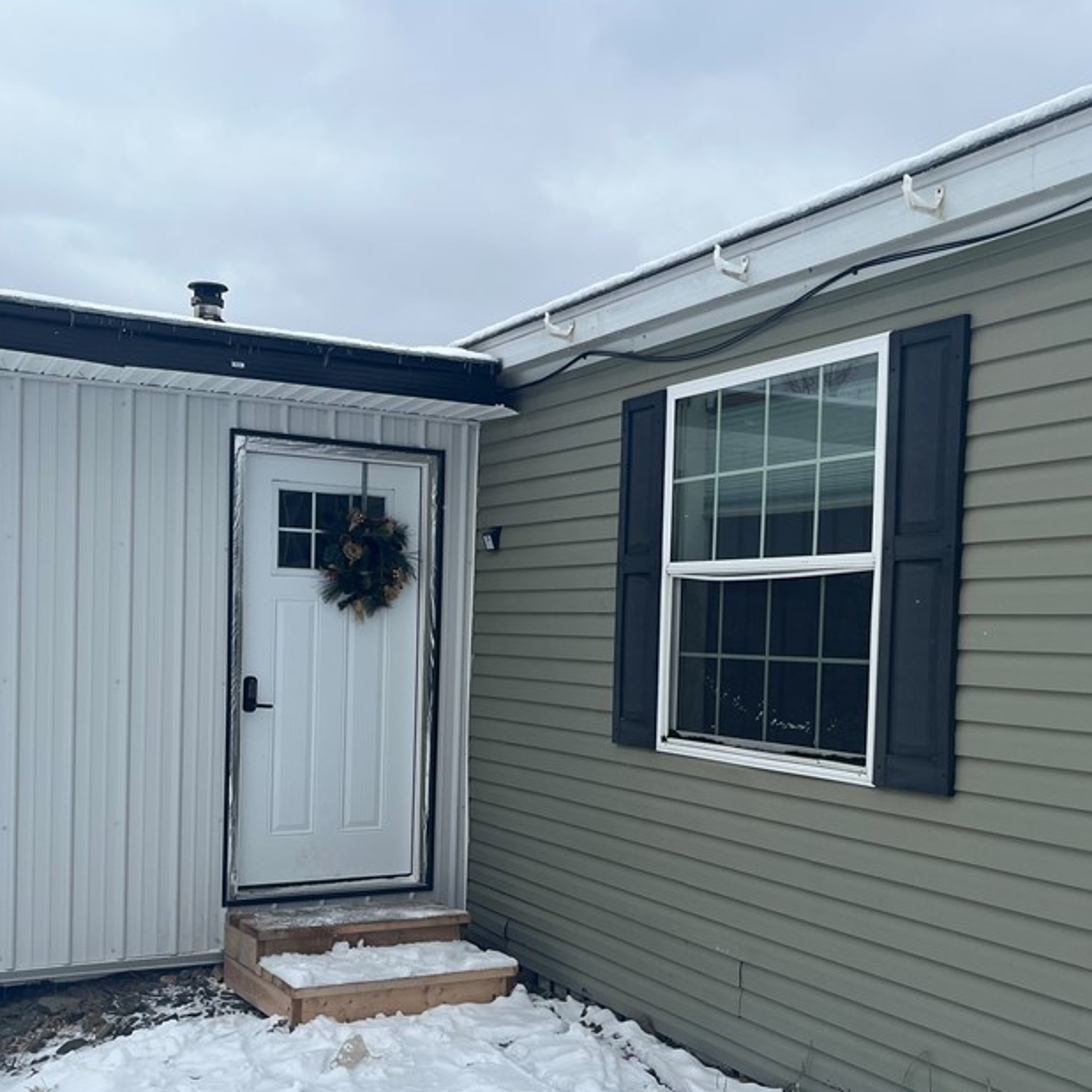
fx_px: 1356
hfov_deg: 43.9
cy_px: 665
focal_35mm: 38
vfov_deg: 43.6
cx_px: 533
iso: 50
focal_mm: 5.1
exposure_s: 1/3215
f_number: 1.6
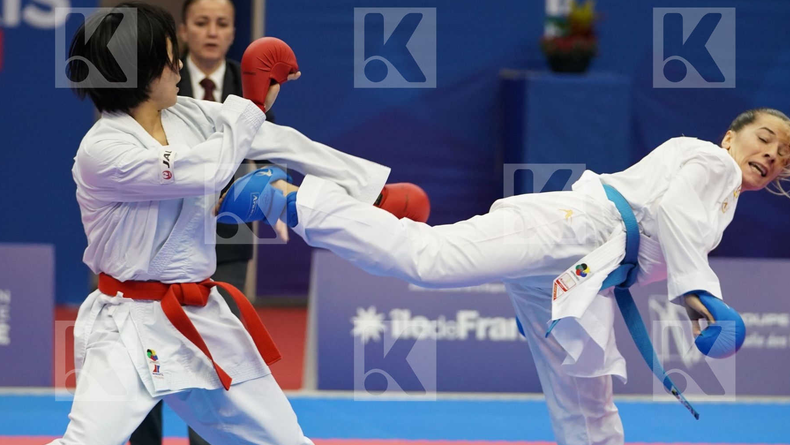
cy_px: 204
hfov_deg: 12.0
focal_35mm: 180
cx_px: 395
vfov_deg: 6.7
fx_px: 3771
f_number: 2.8
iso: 2500
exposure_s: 1/1000
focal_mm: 114
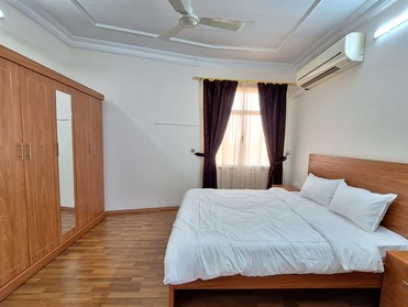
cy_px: 159
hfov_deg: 94.4
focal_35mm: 16
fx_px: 189
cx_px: 214
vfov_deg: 78.2
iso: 200
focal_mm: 1.74
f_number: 2.2
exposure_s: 1/50
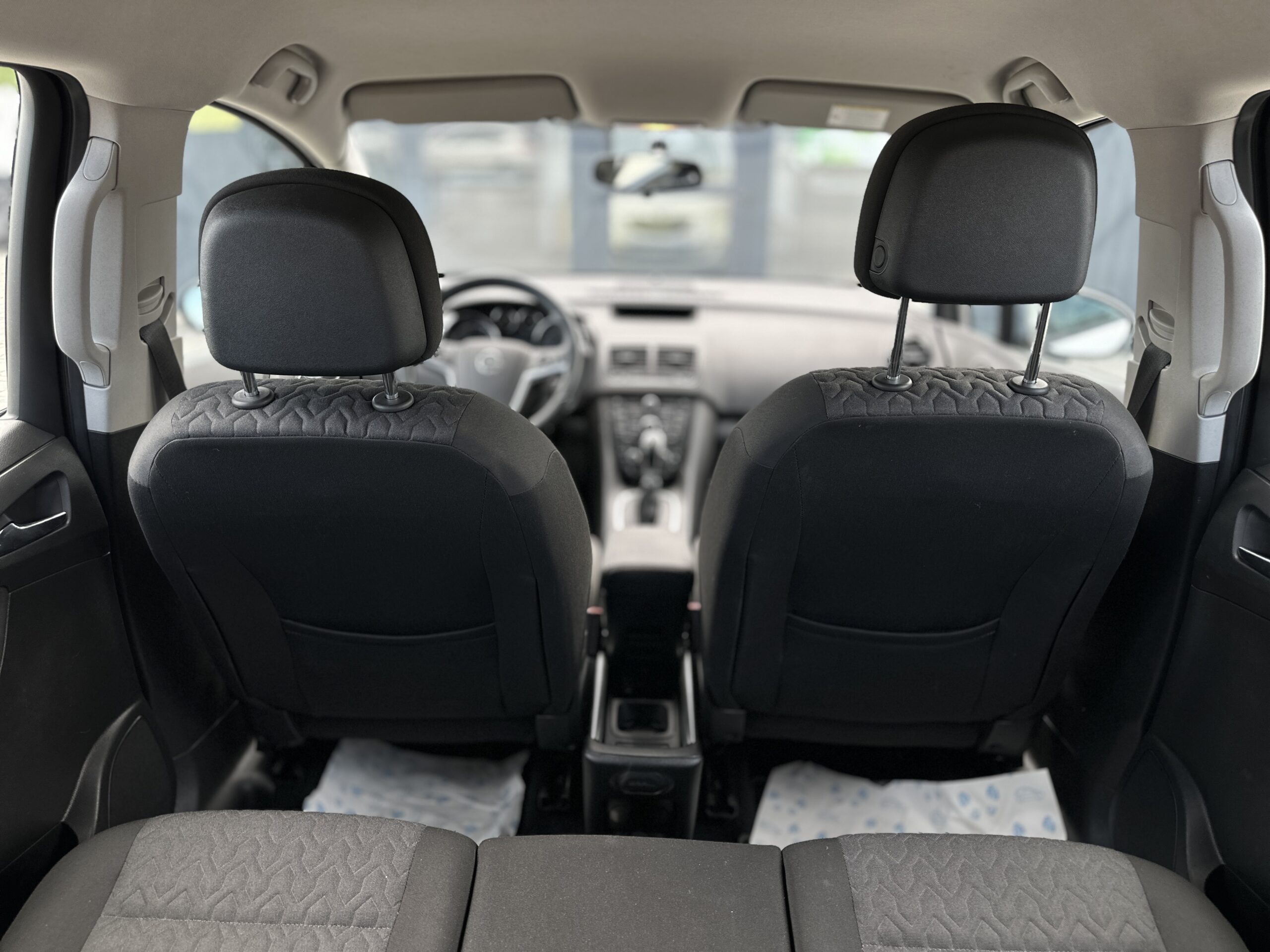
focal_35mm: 24
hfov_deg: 71.6
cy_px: 476
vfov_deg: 56.8
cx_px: 635
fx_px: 881
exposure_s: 1/133
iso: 64
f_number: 1.78
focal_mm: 6.86
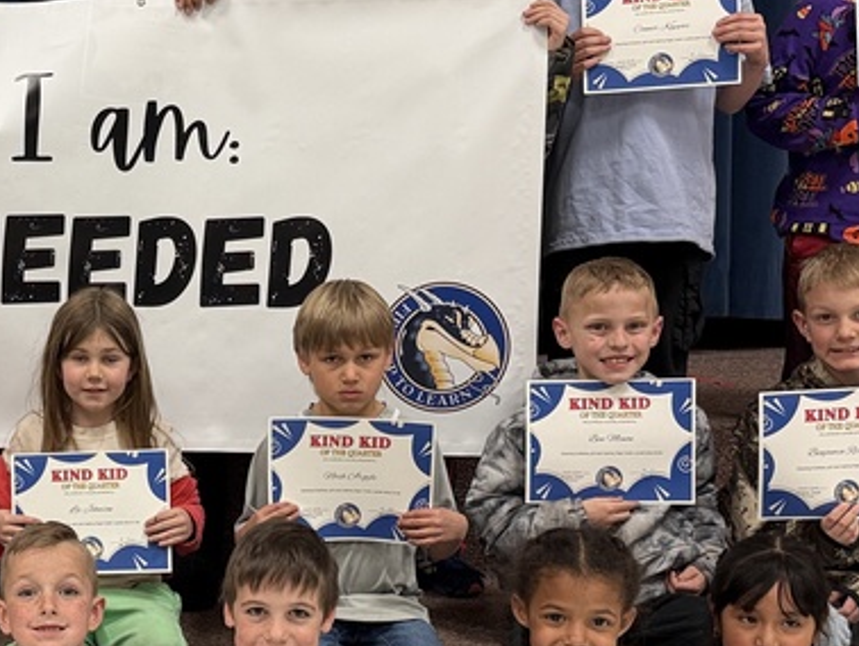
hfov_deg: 28.6
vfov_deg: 22.4
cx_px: 80
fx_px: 1614
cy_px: 469
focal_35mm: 65
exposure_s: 1/120
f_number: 1.78
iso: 160
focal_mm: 6.76
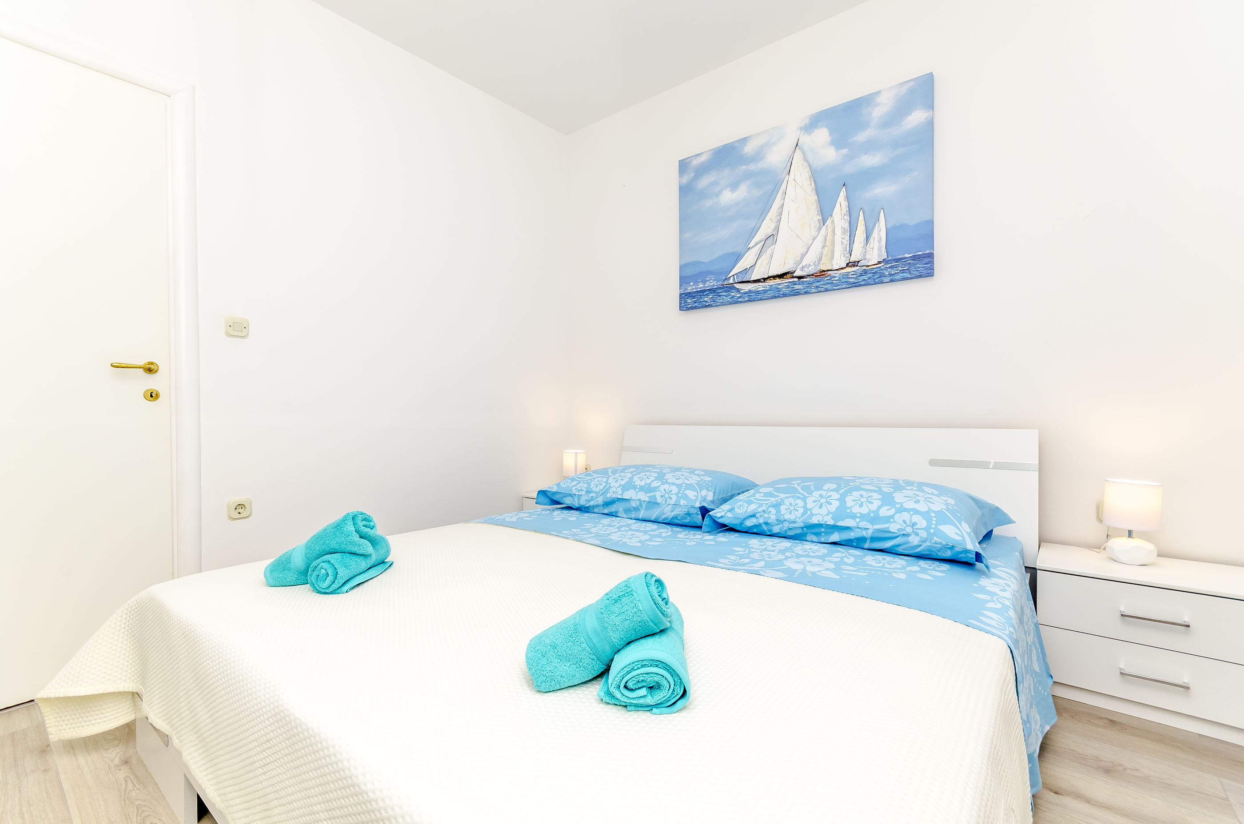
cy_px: 412
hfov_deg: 100.5
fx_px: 517
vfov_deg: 77.1
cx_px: 622
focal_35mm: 15
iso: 250
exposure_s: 1/80
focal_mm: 10
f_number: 10
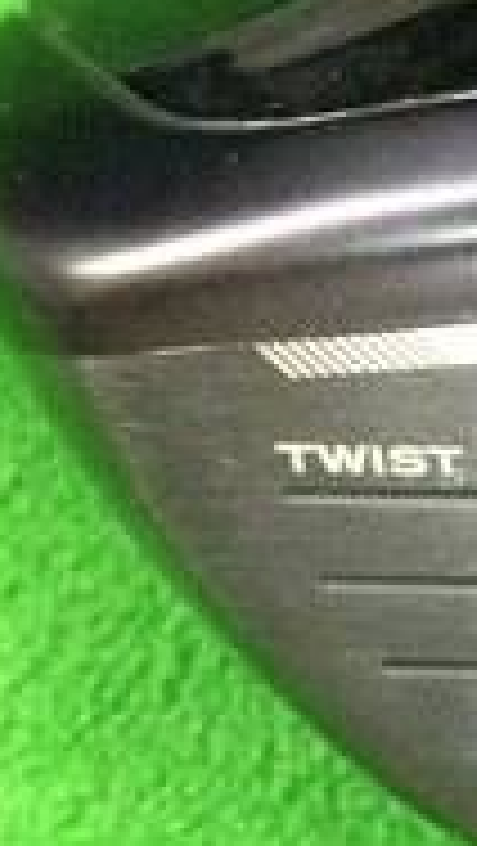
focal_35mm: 115
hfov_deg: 9.7
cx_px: 994
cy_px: 428
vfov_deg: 18.6
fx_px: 2581
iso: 200
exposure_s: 1/17
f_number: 2.4
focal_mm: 3.3
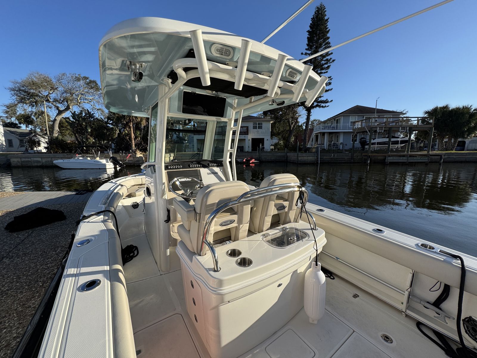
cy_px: 179
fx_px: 193
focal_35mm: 14
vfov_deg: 85.7
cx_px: 238
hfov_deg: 102.1
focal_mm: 2.22
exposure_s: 1/1832
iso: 50
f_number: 2.2
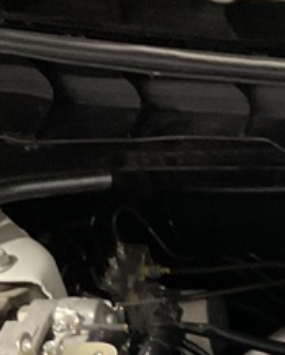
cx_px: 626
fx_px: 1316
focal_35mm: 125
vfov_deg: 14.2
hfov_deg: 10.9
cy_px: 559
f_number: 1.8
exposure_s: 1/33
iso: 250
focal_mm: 3
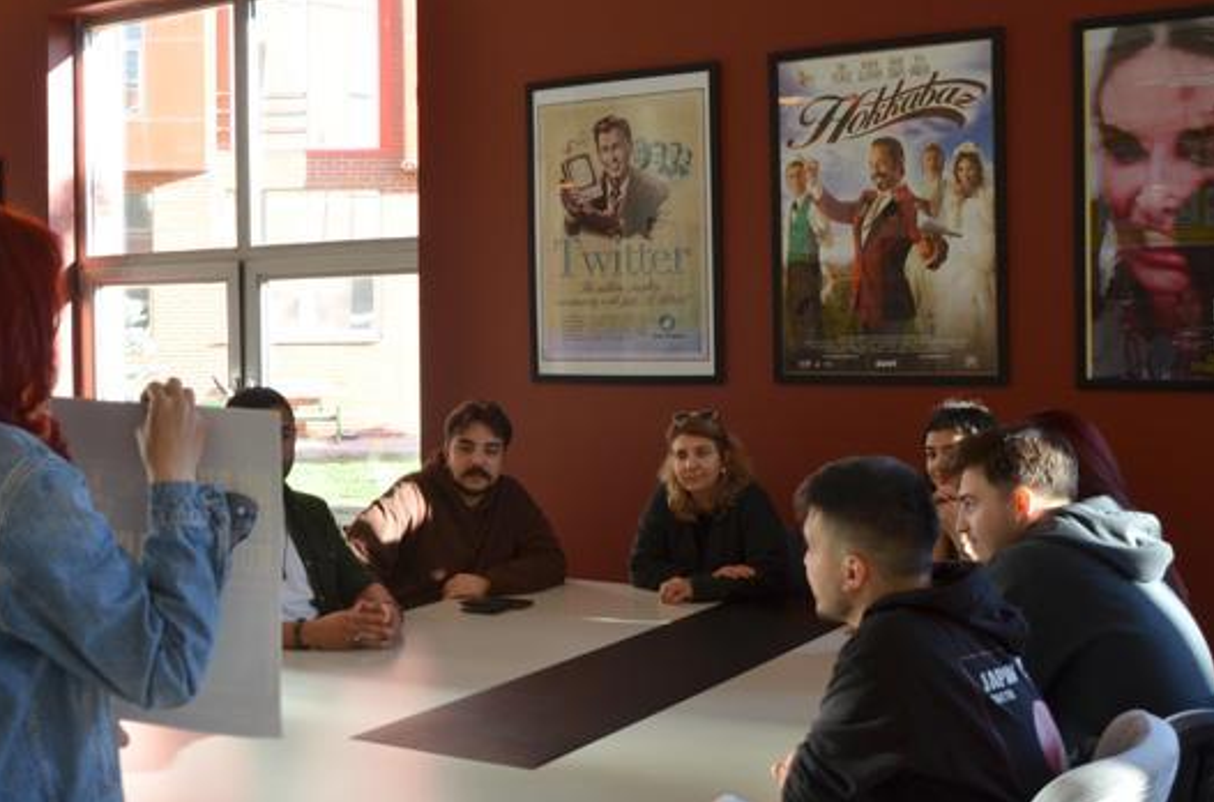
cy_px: 346
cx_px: 507
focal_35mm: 47
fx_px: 1580
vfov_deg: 28.4
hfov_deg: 41.9
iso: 400
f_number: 5.6
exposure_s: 1/100
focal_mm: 22
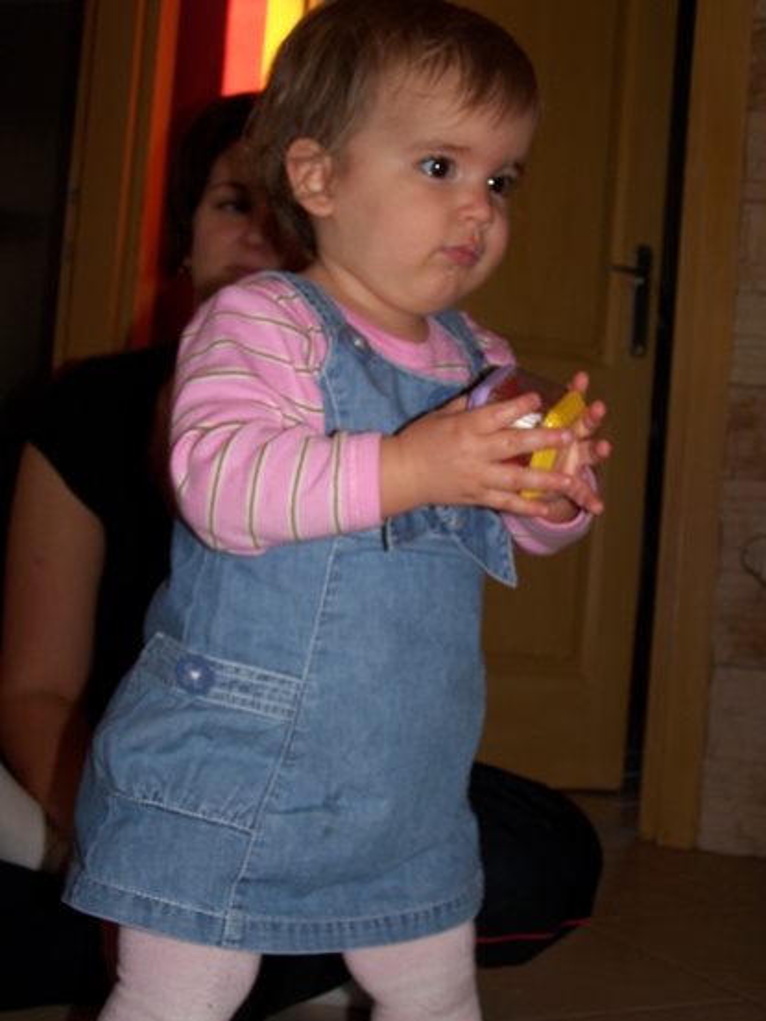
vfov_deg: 37.5
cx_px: 383
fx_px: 1504
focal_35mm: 51
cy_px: 510
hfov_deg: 28.6
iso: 80
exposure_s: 1/60
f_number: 3
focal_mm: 8.5
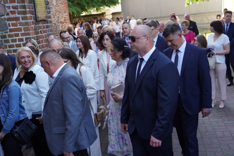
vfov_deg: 31.9
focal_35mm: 42
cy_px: 78
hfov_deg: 46.4
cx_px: 117
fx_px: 273
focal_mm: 42
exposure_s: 1/100
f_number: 4
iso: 125
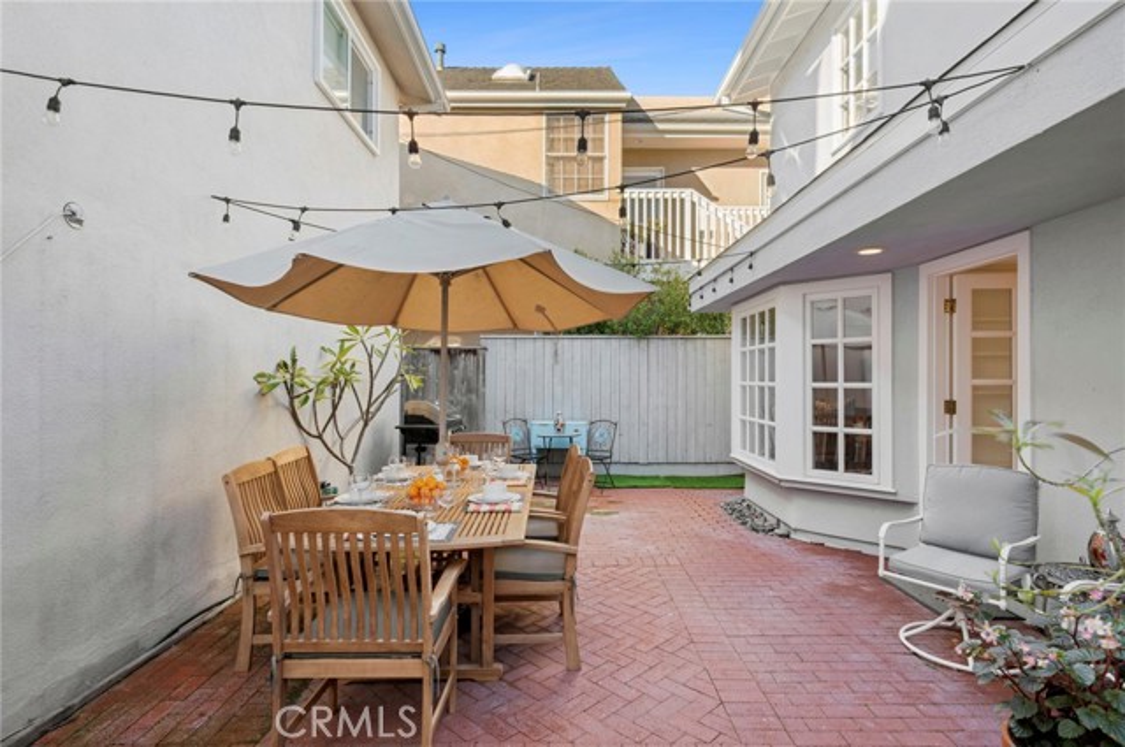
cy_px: 374
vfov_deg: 67.2
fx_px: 562
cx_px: 562
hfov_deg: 90.1
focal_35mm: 18
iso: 200
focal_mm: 18
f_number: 8
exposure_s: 1/8
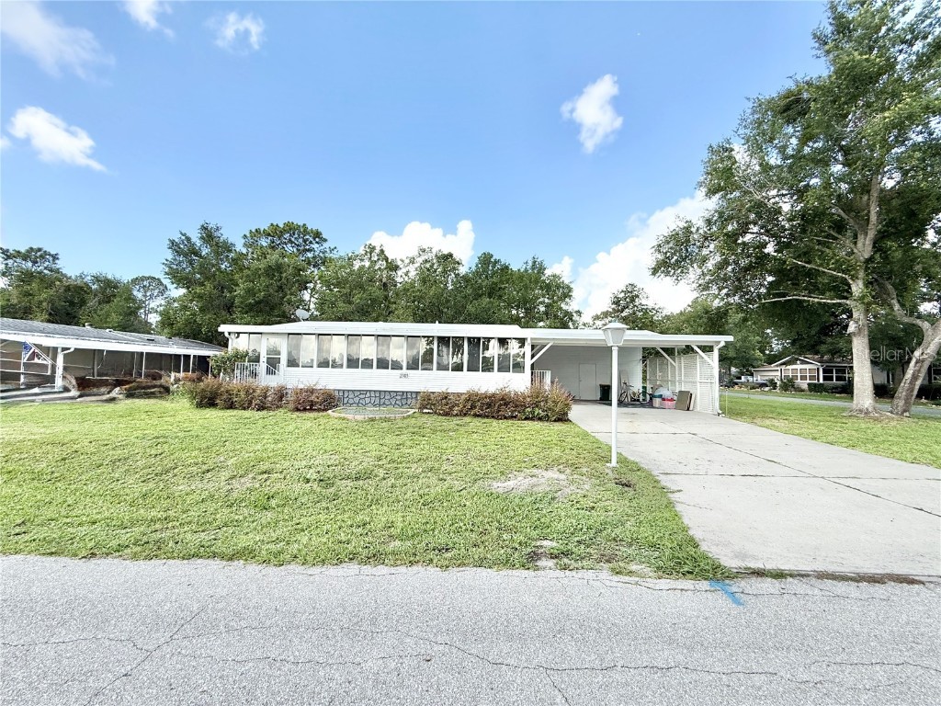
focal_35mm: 14
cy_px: 353
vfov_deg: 85.7
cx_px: 470
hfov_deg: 102.1
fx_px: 381
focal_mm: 2.22
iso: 80
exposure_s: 1/1795
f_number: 2.2
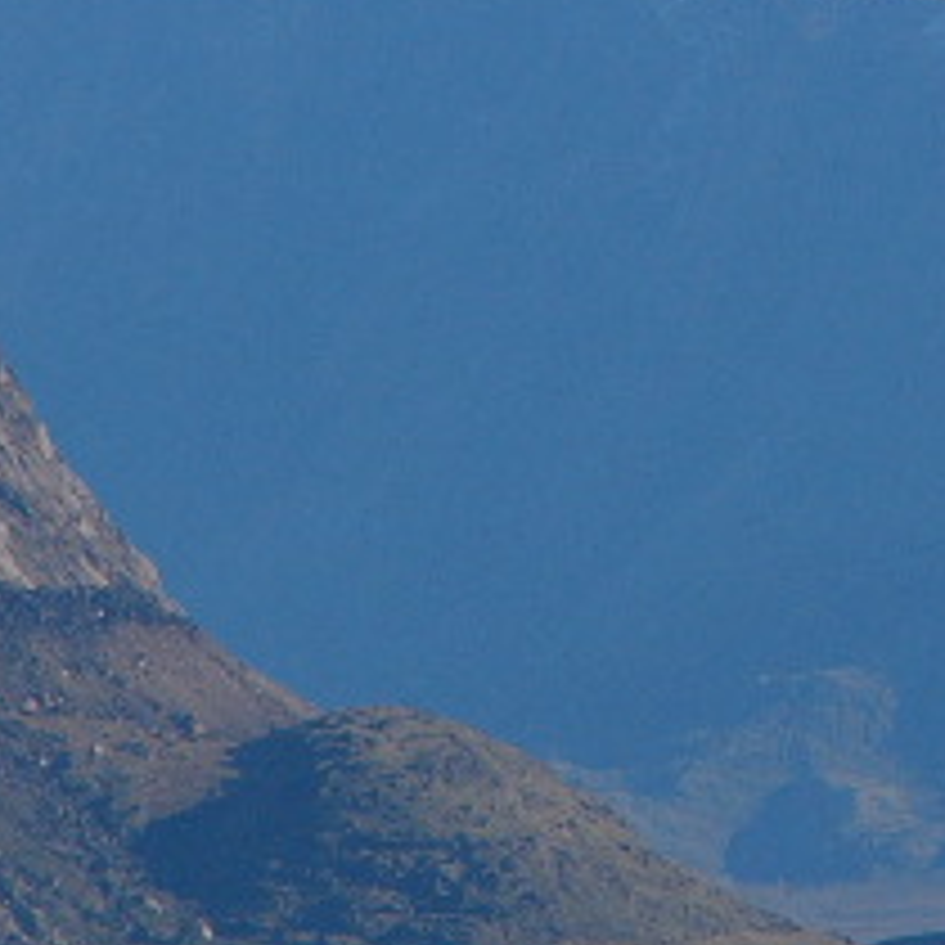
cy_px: 202
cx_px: 1138
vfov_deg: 1.9
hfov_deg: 1.9
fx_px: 27828
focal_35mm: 901
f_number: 5.2
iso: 50
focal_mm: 44.7
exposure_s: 1/500
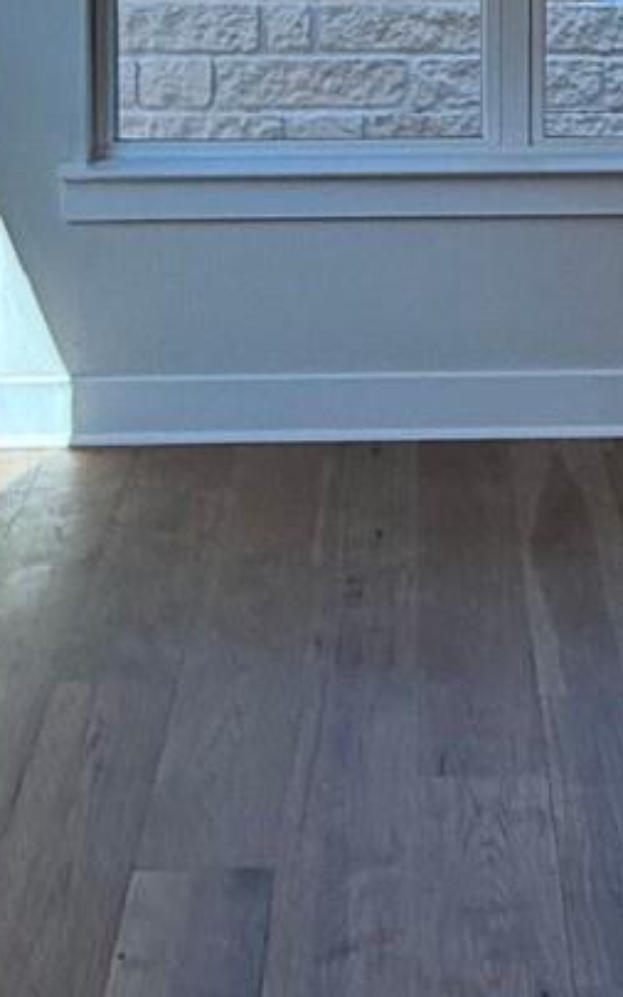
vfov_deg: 24.9
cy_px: -182
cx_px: 559
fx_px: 2038
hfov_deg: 17.1
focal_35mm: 75
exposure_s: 1/298
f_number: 2.2
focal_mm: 2.22
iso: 50
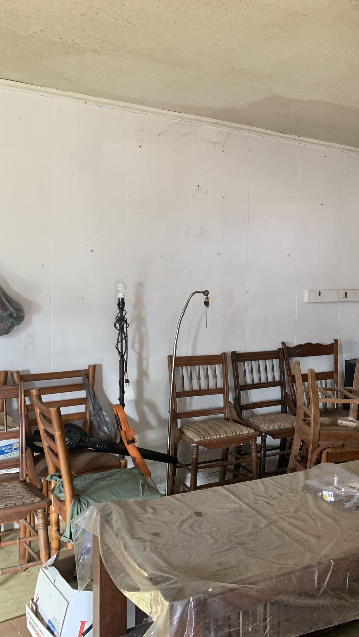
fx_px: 643
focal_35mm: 38
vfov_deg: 52.8
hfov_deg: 28.9
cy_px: 318
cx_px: 373
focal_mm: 4.25
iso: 160
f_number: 1.8
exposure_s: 1/60
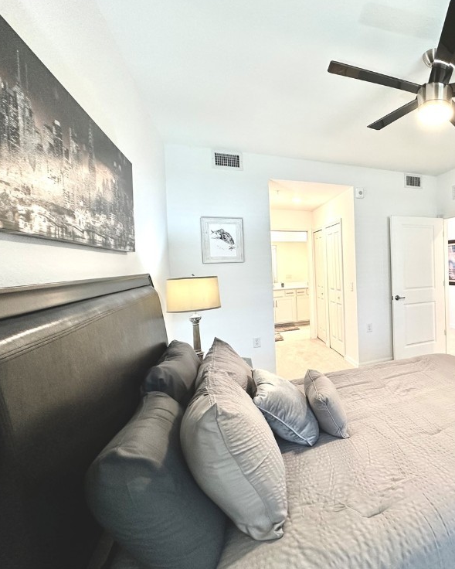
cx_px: 391
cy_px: 274
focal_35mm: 19
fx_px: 320
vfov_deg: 83.2
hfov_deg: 62.1
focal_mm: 2.22
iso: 160
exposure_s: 1/60
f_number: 2.2
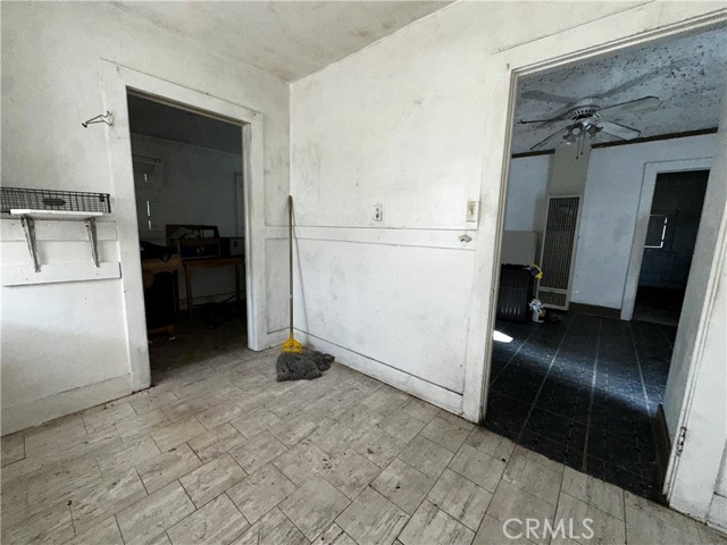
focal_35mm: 14
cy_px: 272
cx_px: 364
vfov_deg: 85.7
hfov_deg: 102.1
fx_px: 294
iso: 200
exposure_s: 1/109
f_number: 2.2
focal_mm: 2.22
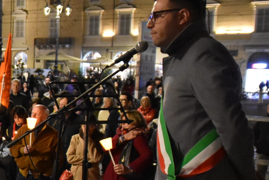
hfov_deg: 24.8
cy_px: 142
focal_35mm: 71
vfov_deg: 18.9
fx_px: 534
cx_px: -74
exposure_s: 1/60
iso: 4500
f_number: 2.8
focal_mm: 17
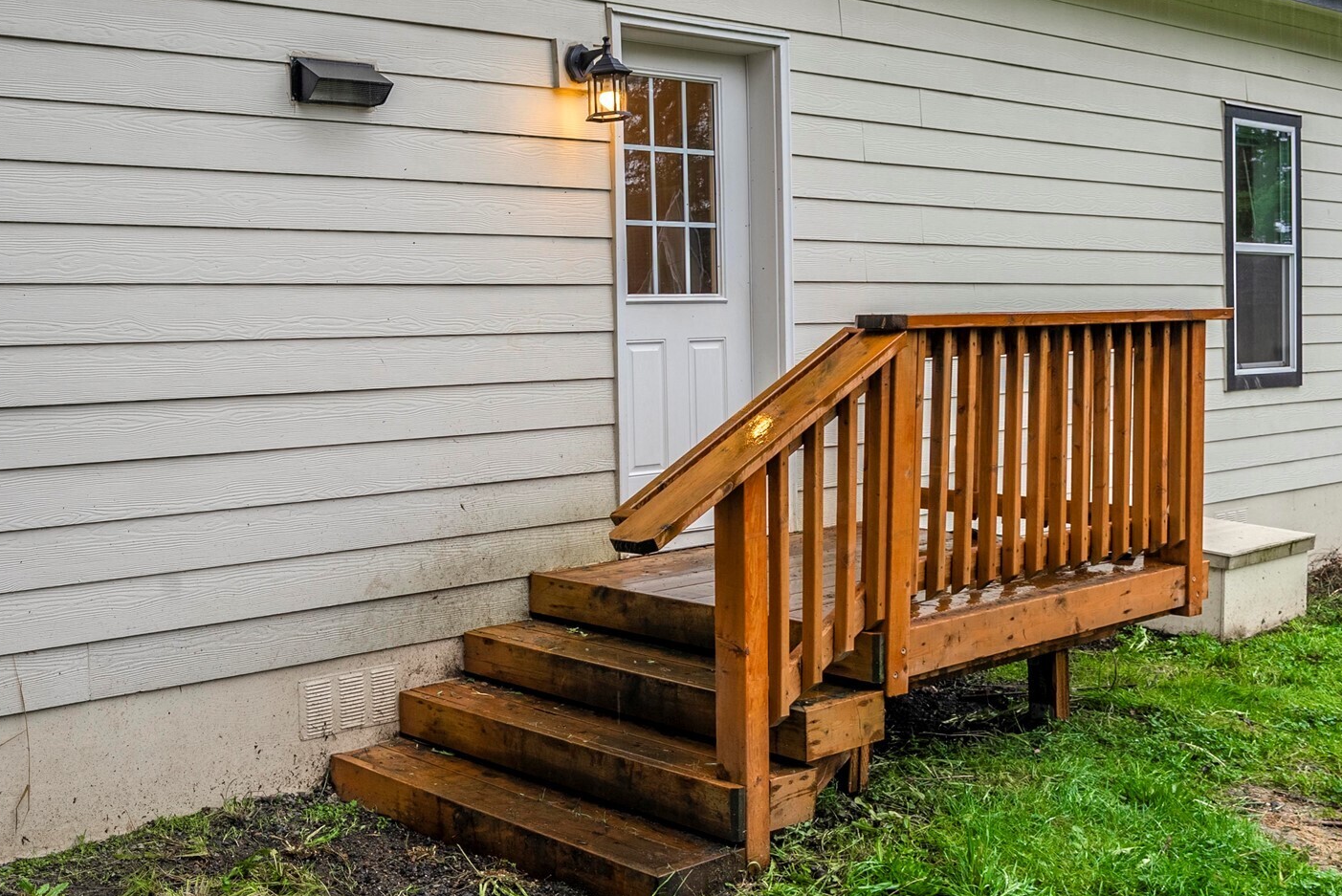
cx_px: 781
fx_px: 1082
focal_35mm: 29
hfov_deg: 63.2
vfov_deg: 44.9
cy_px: 401
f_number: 7.1
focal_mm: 24
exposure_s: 1/30
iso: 160
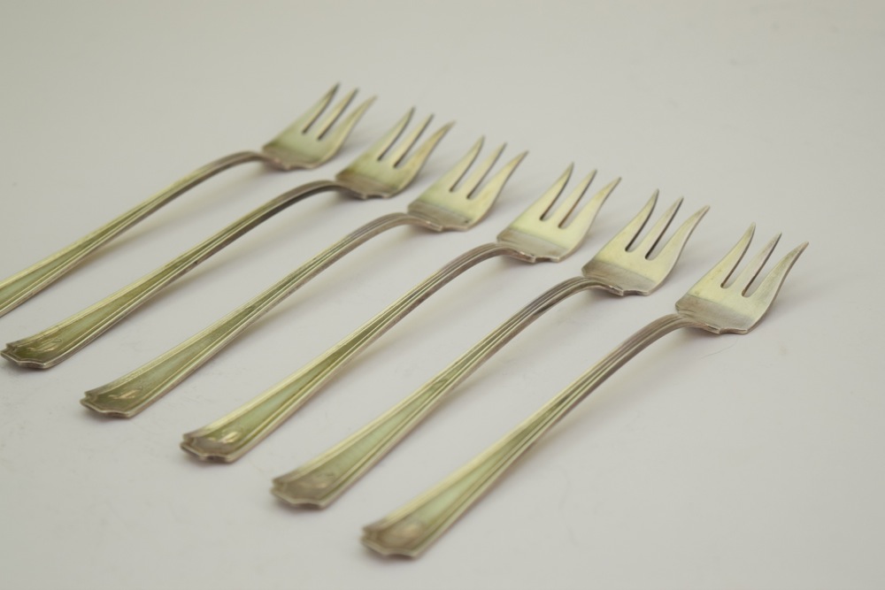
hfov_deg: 24.6
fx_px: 2028
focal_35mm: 82
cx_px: 442
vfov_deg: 16.6
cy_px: 295
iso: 450
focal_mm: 55
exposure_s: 1/125
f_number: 5.6
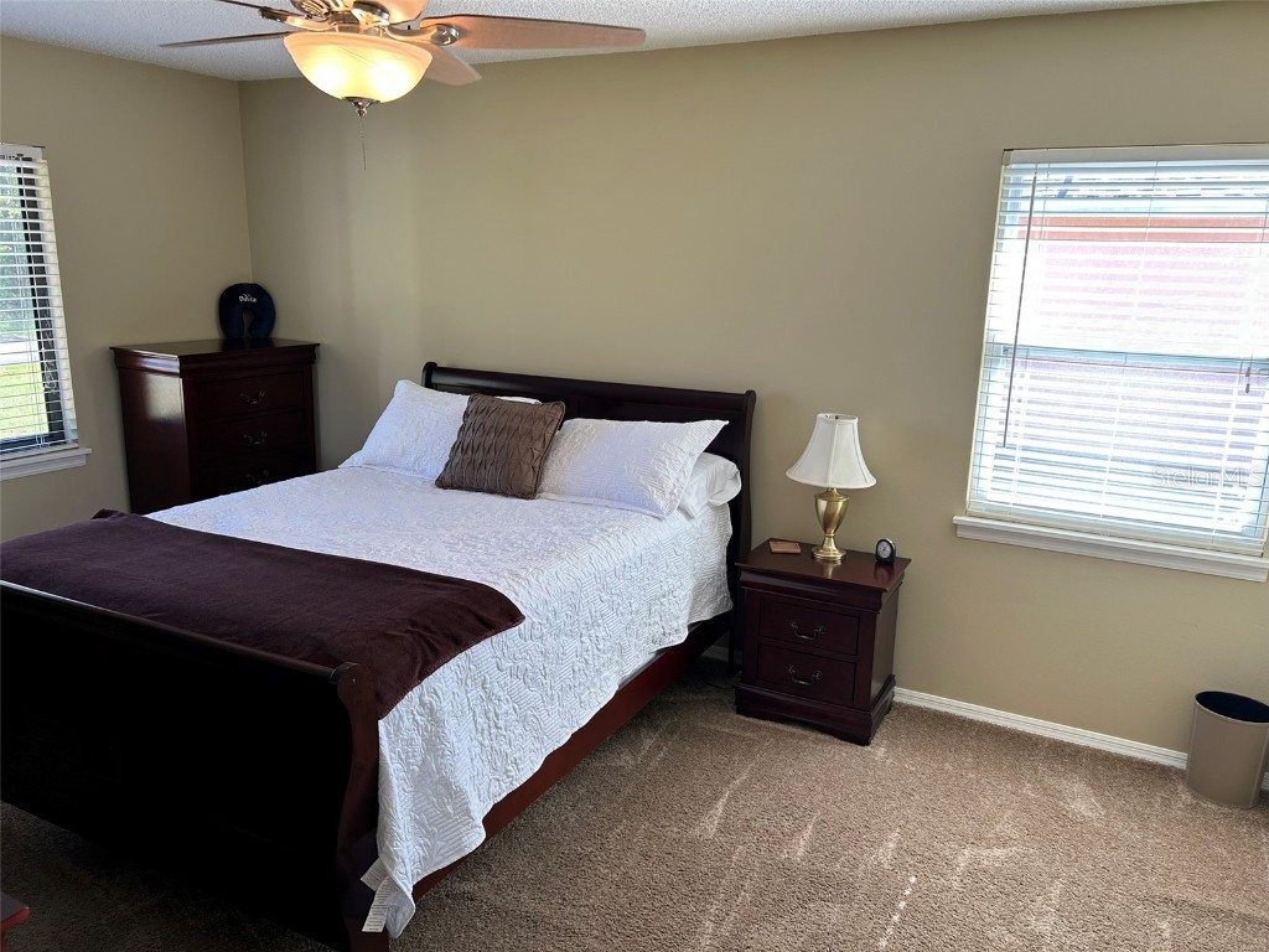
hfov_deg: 67.3
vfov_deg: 53.1
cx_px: 634
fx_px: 953
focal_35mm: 26
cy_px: 476
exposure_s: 1/120
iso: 40
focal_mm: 5.7
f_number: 1.5
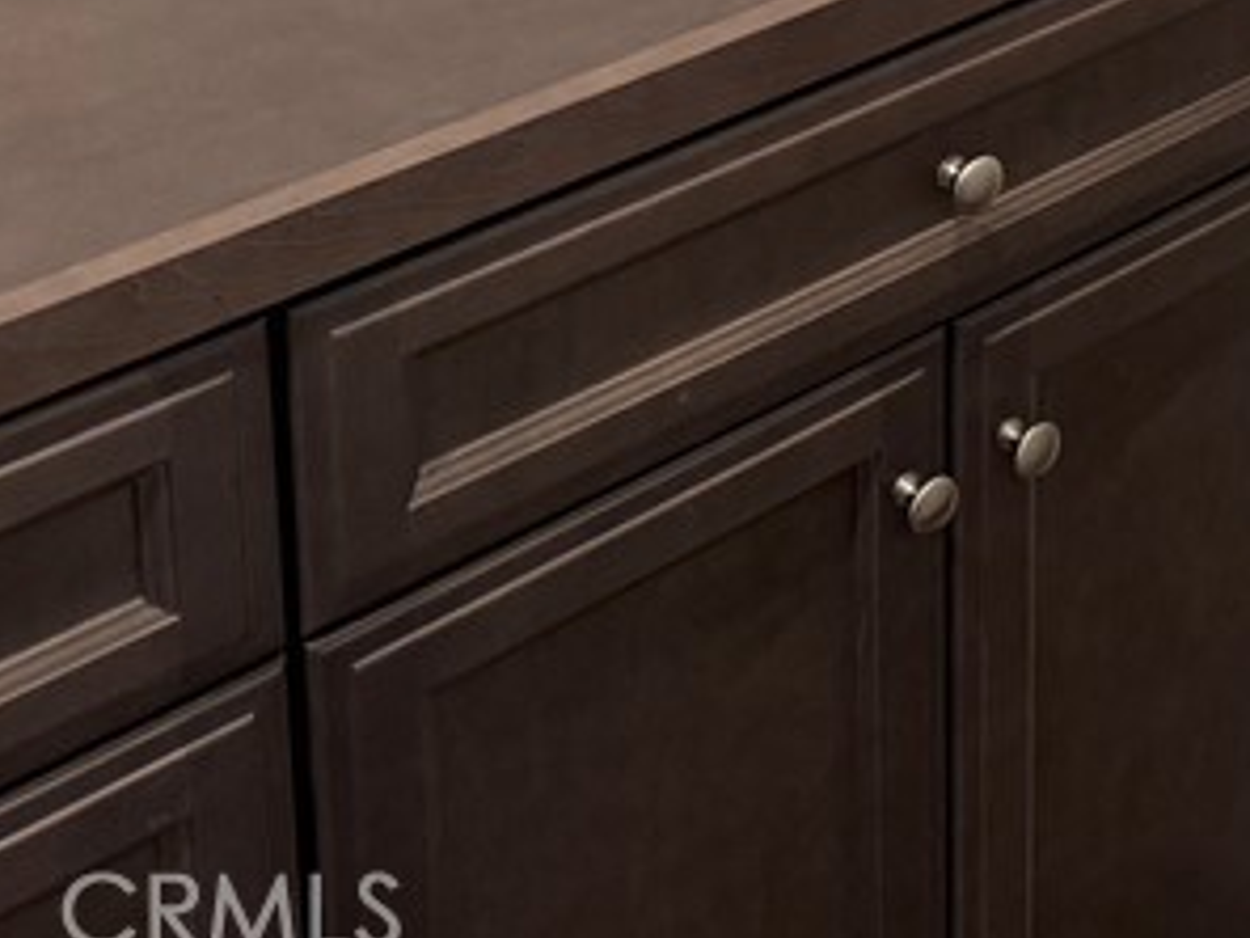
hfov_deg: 21.0
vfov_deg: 15.7
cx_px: 1706
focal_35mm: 83
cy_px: -651
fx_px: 2997
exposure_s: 1/60
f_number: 1.78
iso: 160
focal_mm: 6.76
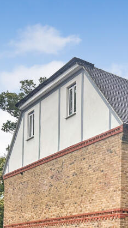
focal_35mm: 64
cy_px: 190
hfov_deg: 15.5
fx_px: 386
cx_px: 245
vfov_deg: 31.8
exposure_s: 1/1100
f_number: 1.8
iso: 80
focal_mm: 6.86
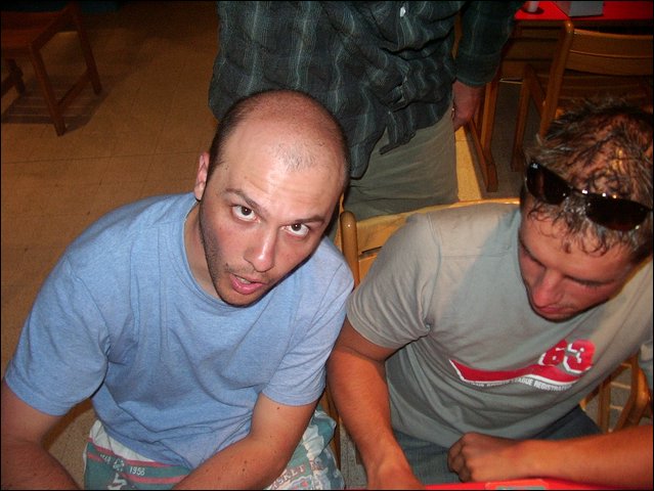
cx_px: 327
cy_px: 246
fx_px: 662
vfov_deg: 40.7
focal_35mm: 35
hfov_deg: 52.6
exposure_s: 1/40
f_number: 2.6
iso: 200
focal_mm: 5.8
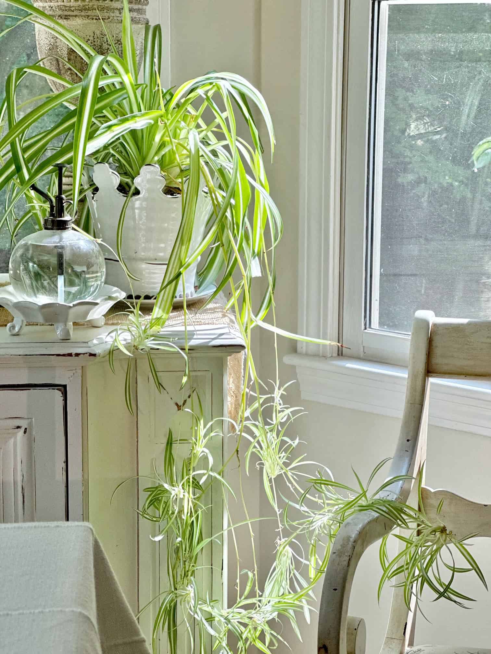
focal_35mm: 77
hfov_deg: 19.1
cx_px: 246
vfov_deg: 25.3
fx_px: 1456
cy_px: 327
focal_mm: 9
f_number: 2.8
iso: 100
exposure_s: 1/121
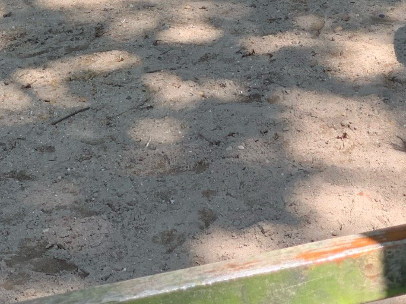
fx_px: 1771
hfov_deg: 13.0
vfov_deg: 9.3
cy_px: -255
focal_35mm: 151
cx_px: 339
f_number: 2.4
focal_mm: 6
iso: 16
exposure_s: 1/110
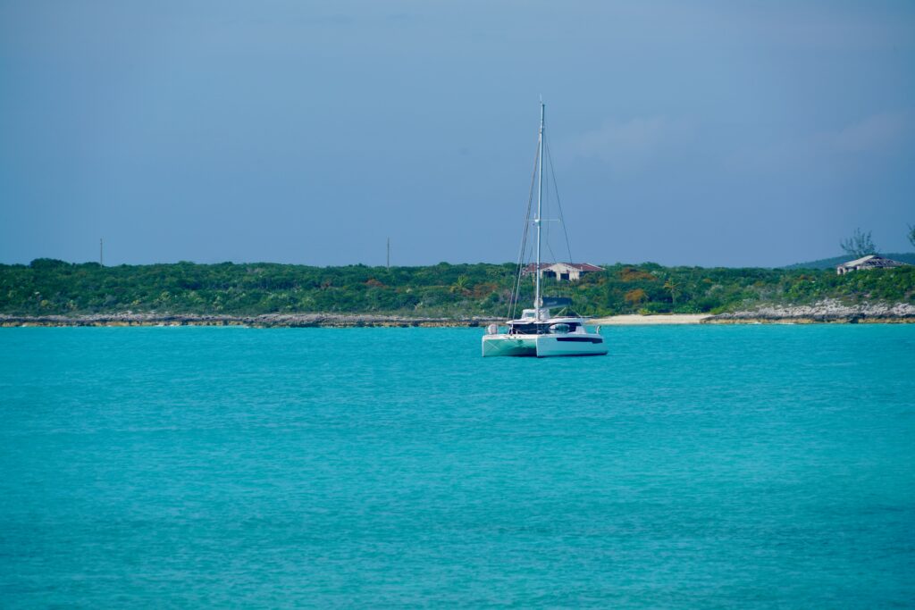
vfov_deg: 5.7
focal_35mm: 240
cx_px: 458
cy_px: 305
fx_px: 6100
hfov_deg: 8.6
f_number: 9
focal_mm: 240
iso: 100
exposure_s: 1/400
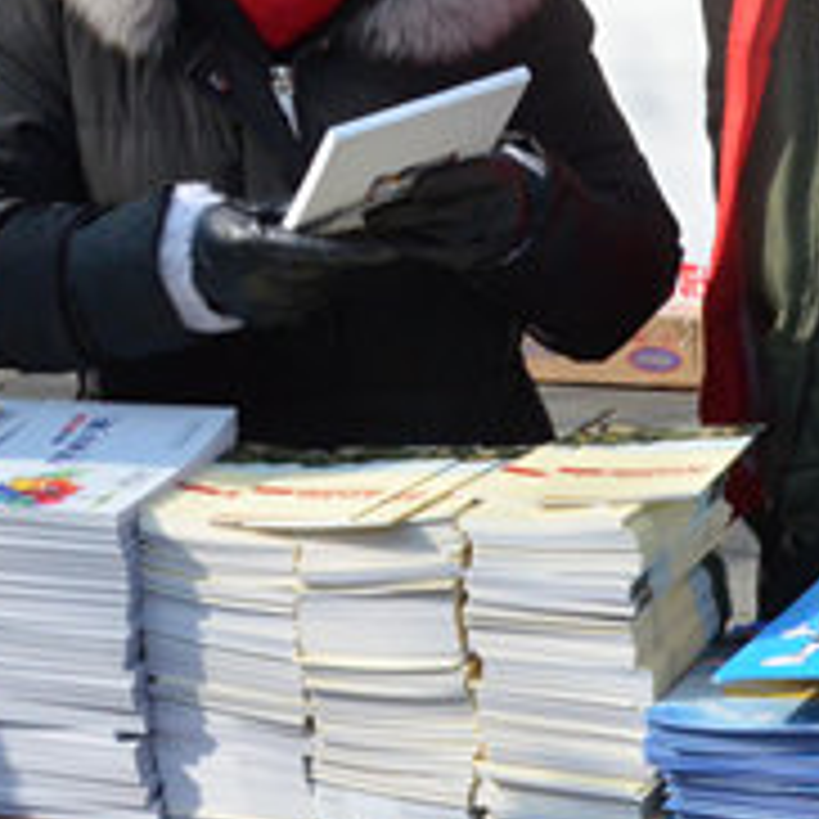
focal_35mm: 134
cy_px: -227
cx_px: -32
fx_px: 3587
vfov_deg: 12.6
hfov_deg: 12.8
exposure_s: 1/800
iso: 2000
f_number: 14
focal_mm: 24
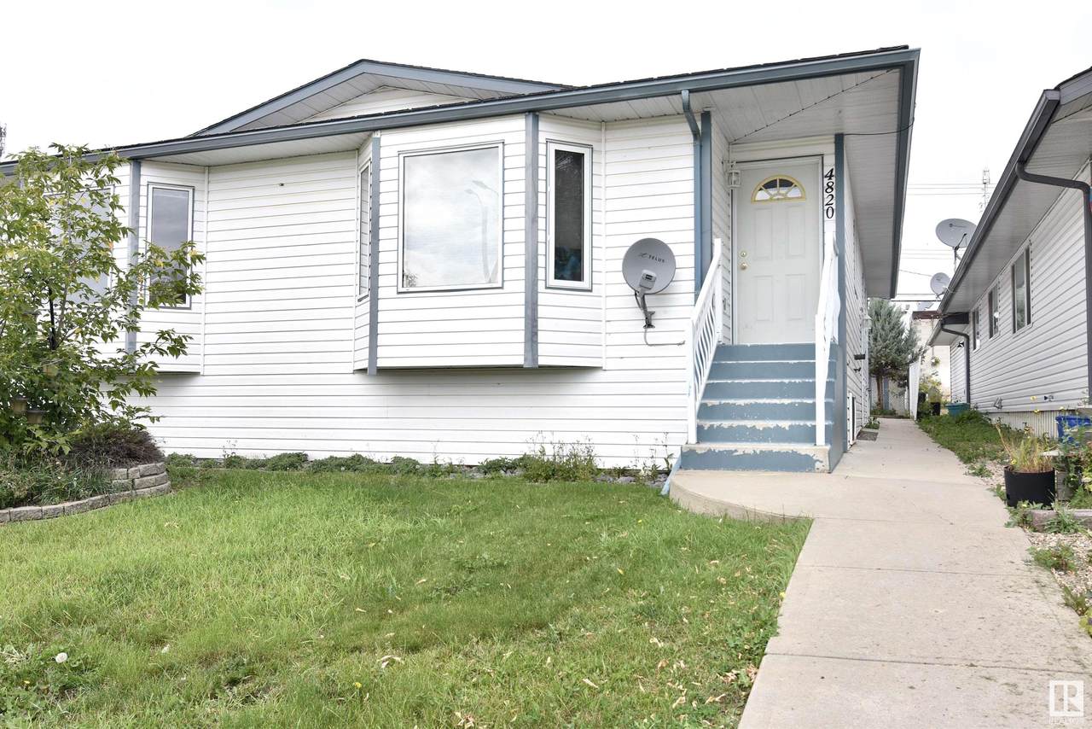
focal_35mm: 30
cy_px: 364
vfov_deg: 43.6
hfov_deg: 61.9
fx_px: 910
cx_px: 546
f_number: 8
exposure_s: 1/500
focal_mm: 20
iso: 280
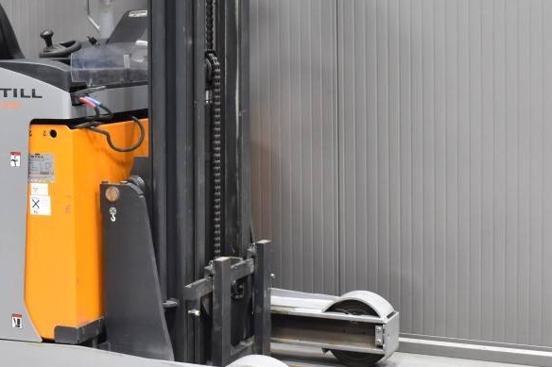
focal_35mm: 77
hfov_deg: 26.0
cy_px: 108
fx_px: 1181
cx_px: 138
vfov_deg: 17.6
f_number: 5
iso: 1600
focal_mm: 25
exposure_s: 1/30
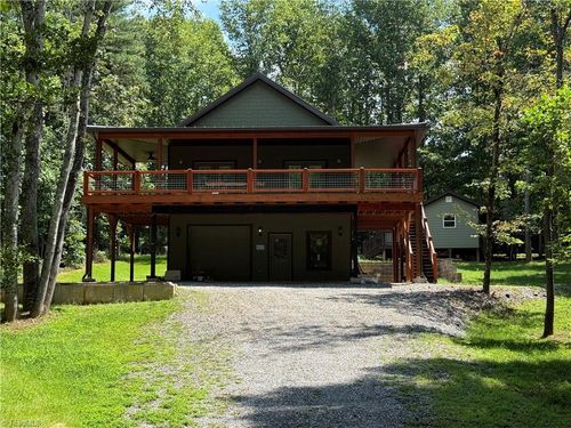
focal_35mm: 48
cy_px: 214
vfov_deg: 30.3
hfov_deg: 39.7
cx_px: 286
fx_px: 792
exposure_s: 1/1608
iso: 80
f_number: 1.78
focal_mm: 6.76
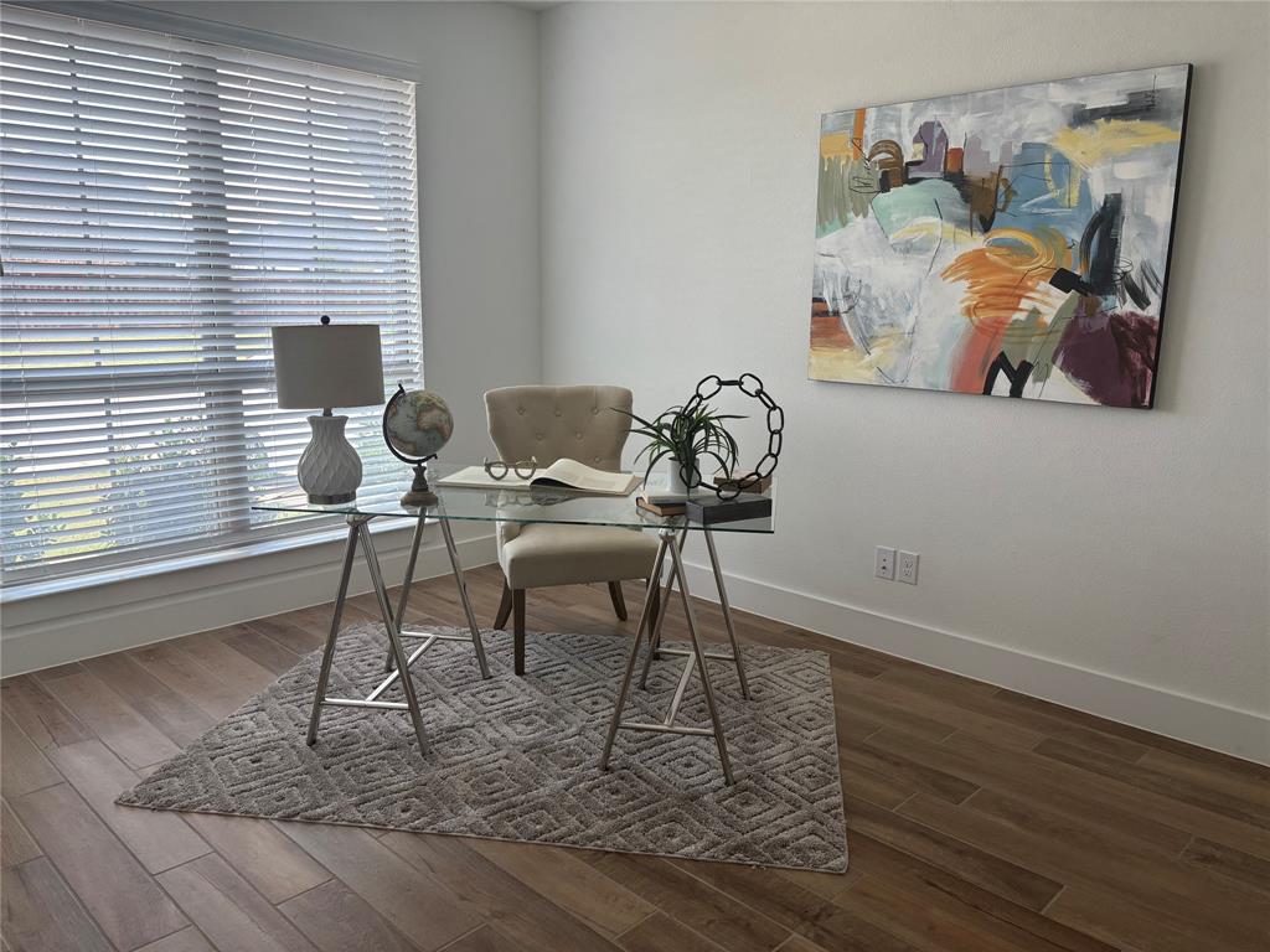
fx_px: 954
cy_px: 476
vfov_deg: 53.1
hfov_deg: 67.3
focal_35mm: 26
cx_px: 635
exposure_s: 1/121
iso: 100
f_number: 1.6
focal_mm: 5.96
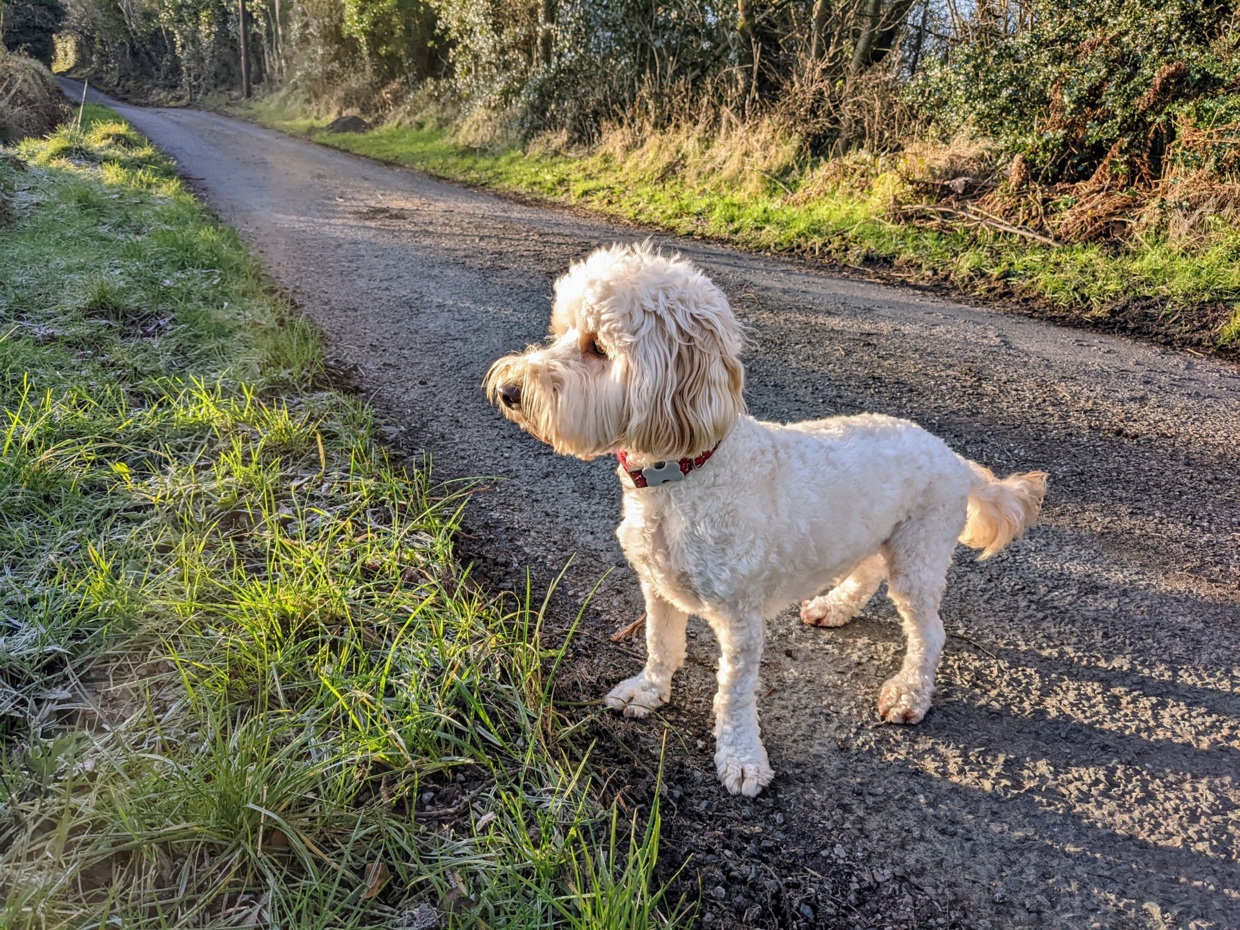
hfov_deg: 65.3
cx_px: 620
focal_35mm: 27
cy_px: 465
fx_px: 967
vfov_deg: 51.4
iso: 50
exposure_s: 1/1117
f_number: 1.73
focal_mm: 4.38
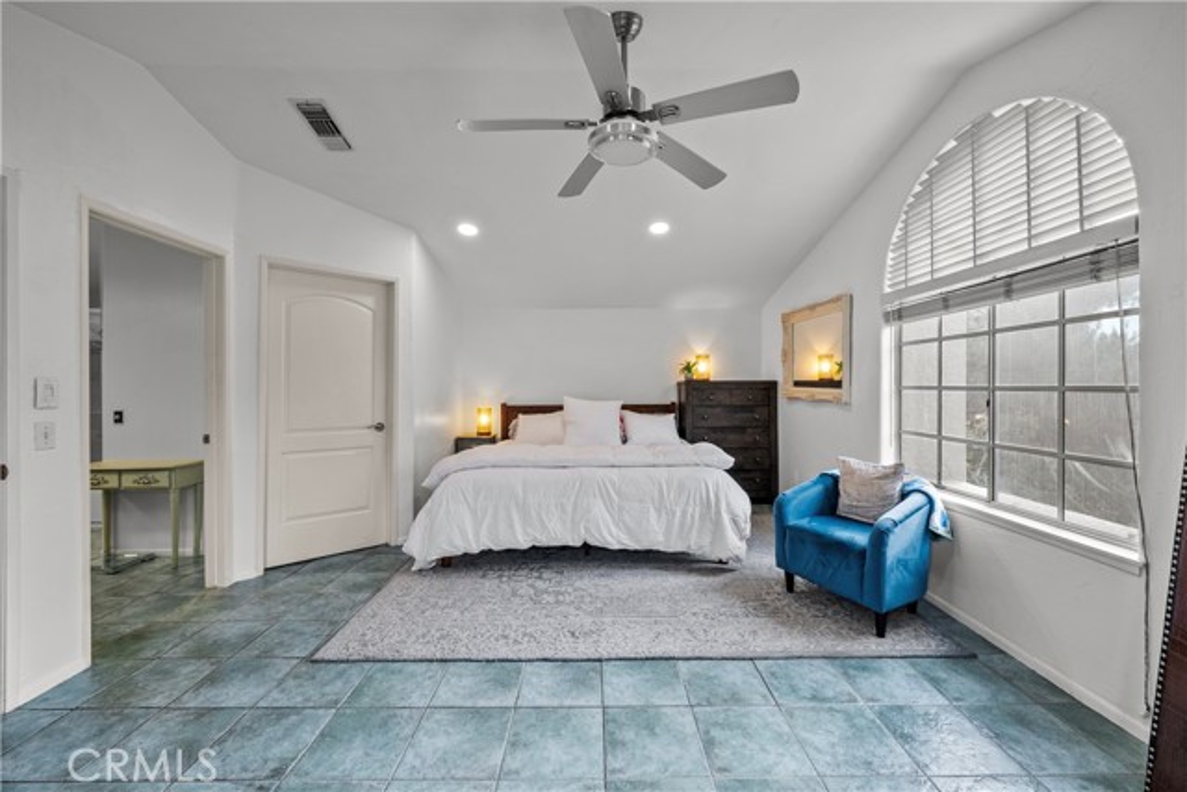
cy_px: 396
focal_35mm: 14
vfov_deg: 81.2
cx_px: 594
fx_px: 462
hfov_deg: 104.2
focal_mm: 14
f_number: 9
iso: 100
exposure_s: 1/3
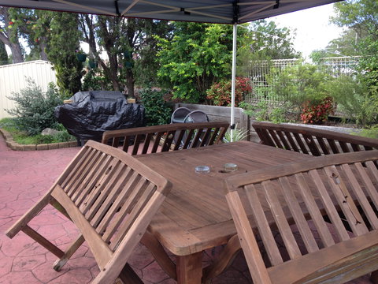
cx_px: 189
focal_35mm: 33
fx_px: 360
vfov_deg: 42.9
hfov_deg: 55.4
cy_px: 142
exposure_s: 1/142
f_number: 2.4
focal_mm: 4.12
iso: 50
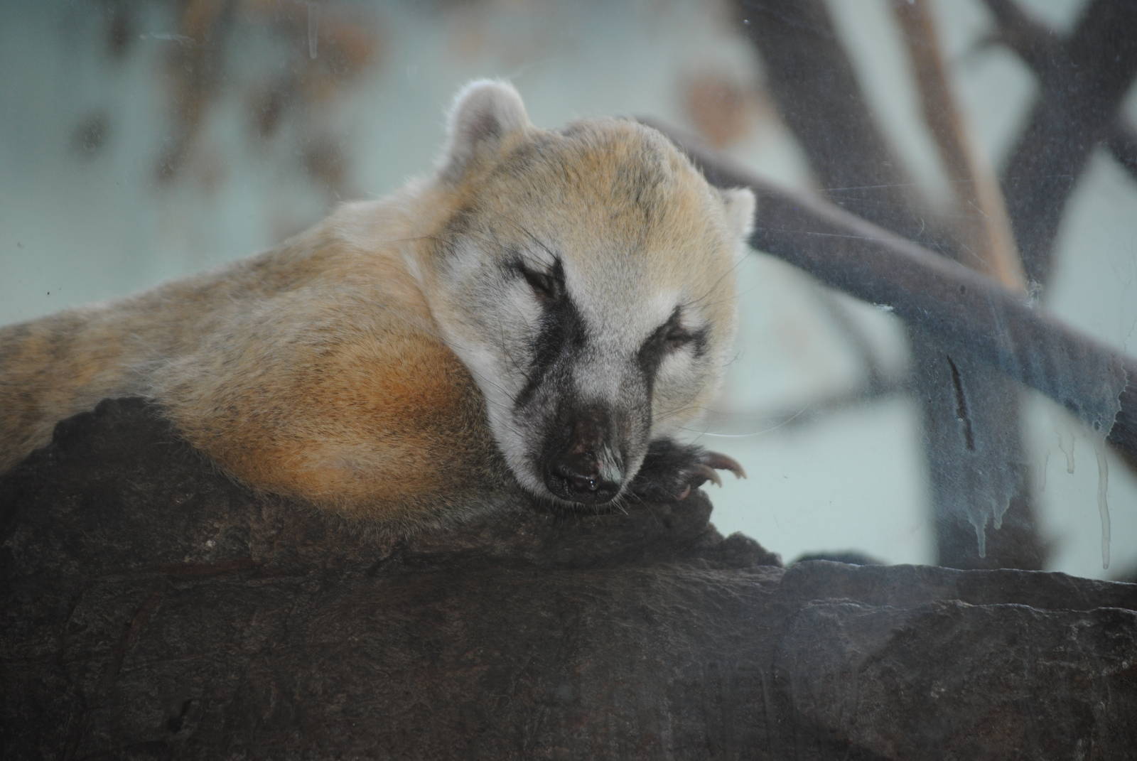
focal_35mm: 174
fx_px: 5502
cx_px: 568
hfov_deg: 11.8
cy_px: 380
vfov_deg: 7.9
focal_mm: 116
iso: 200
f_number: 4.8
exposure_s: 1/60
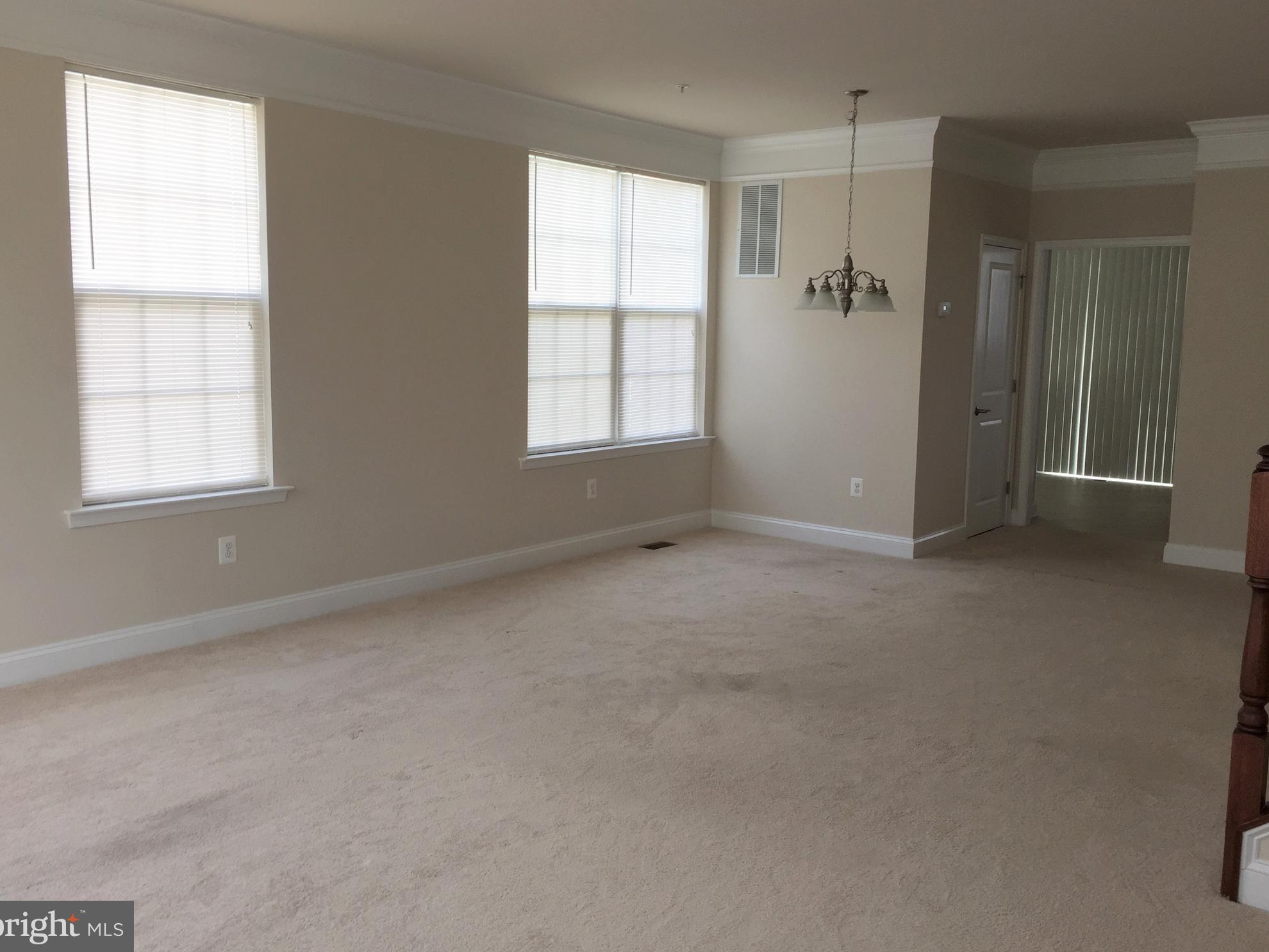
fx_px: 1100
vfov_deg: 46.8
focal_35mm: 30
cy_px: 461
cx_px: 630
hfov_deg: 60.0
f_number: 2.2
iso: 32
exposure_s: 1/60
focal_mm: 4.15
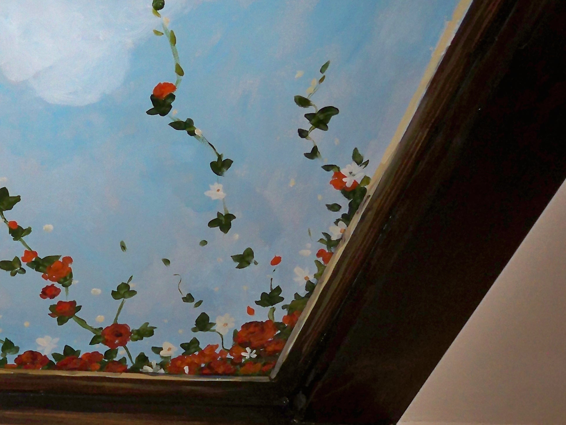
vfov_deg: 22.0
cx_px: 54
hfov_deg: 28.2
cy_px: 328
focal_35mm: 66
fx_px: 1079
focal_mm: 6.3
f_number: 3.1
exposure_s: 1/60
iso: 200
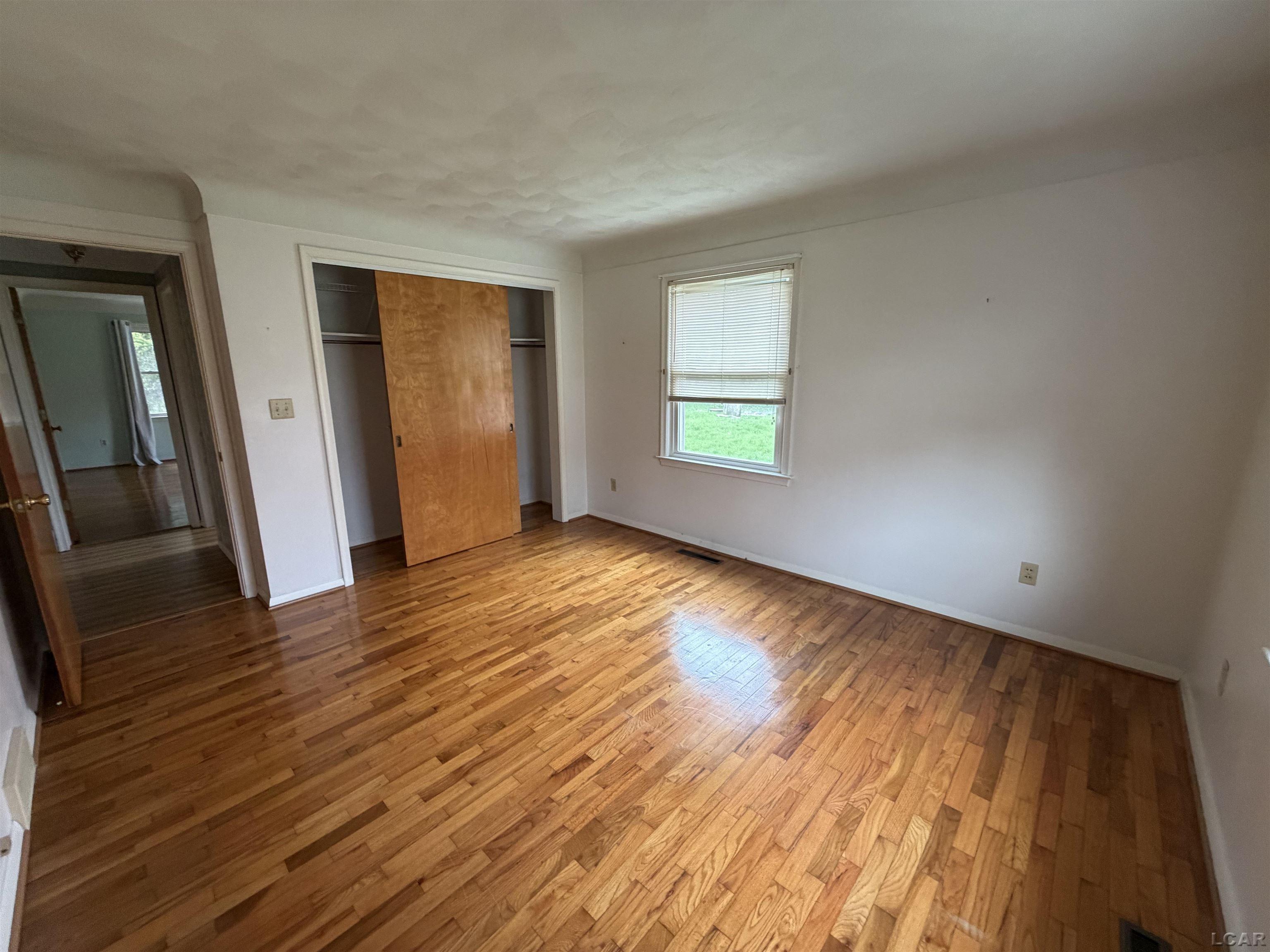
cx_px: 635
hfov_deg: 102.1
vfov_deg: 85.7
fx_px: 514
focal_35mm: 14
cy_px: 476
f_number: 2.2
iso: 320
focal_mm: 2.22
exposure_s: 1/98
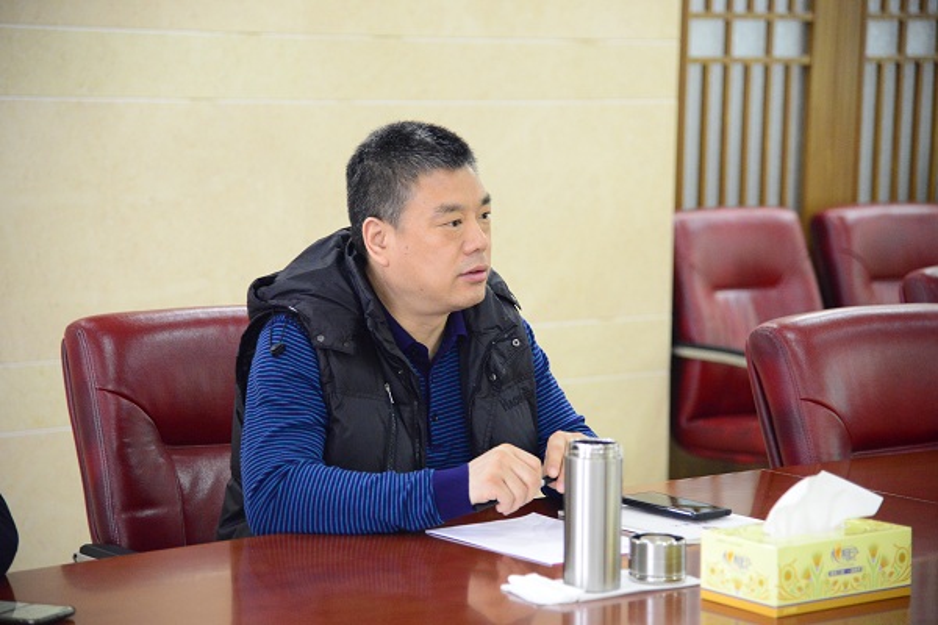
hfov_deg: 20.8
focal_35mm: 98
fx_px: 2553
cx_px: 469
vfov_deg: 14.0
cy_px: 312
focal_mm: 98
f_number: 4
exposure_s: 1/100
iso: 6400
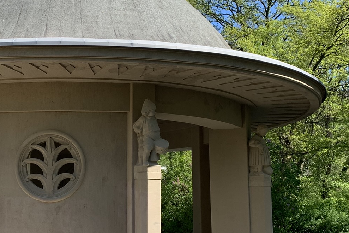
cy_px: 143
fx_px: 543
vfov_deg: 24.1
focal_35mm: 56
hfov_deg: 34.5
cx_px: 66
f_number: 1.8
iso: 25
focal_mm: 4.25
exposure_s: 1/903
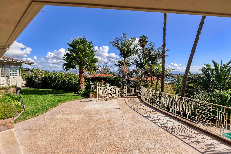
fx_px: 103
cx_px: 116
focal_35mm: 16
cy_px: 77
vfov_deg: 73.8
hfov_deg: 96.7
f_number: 5.6
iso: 100
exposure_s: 1/640
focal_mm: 16
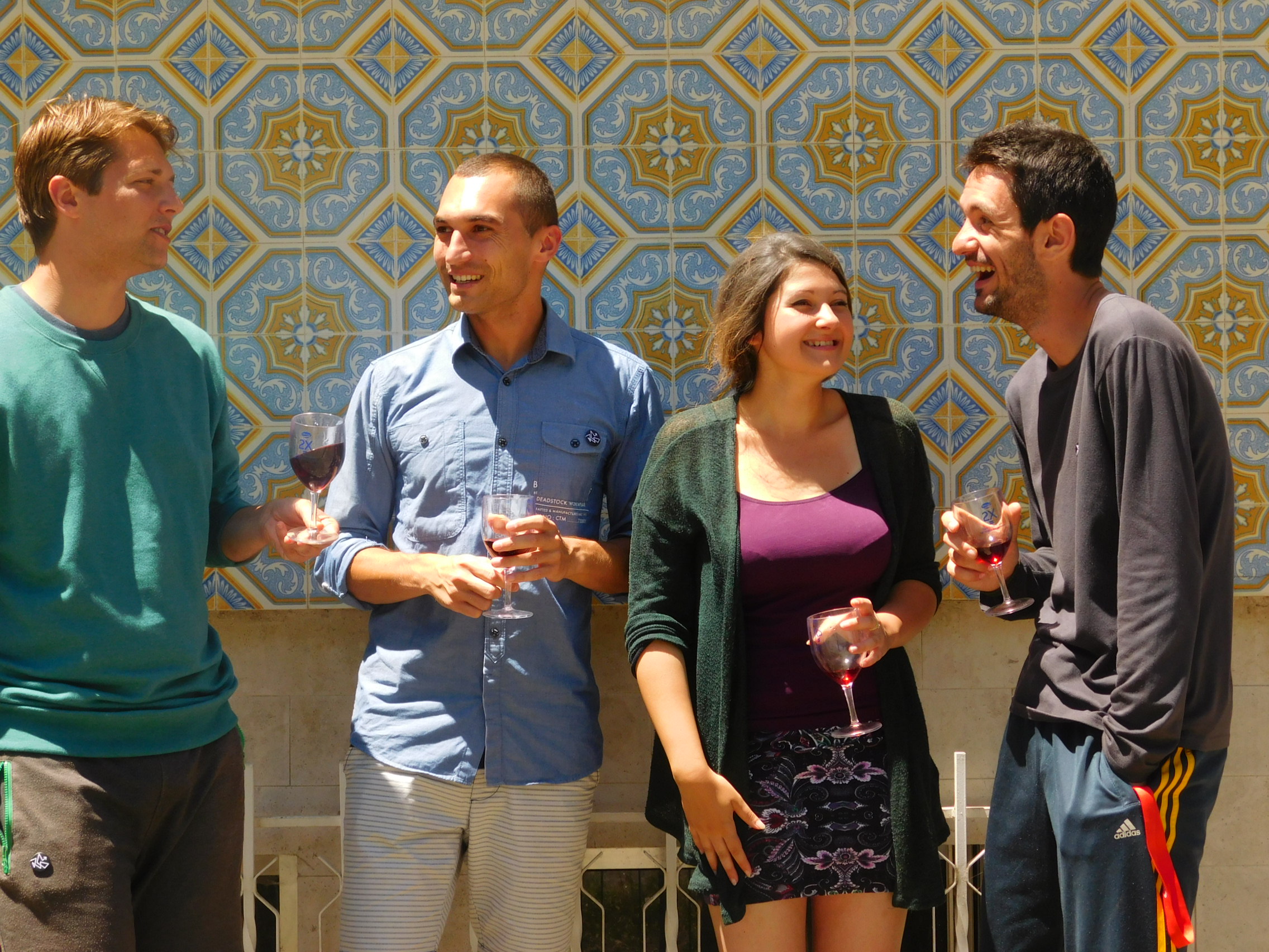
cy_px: 476
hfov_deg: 29.4
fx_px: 2420
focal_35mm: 66
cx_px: 634
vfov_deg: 22.3
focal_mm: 11.7
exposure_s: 1/500
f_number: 4.2
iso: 125
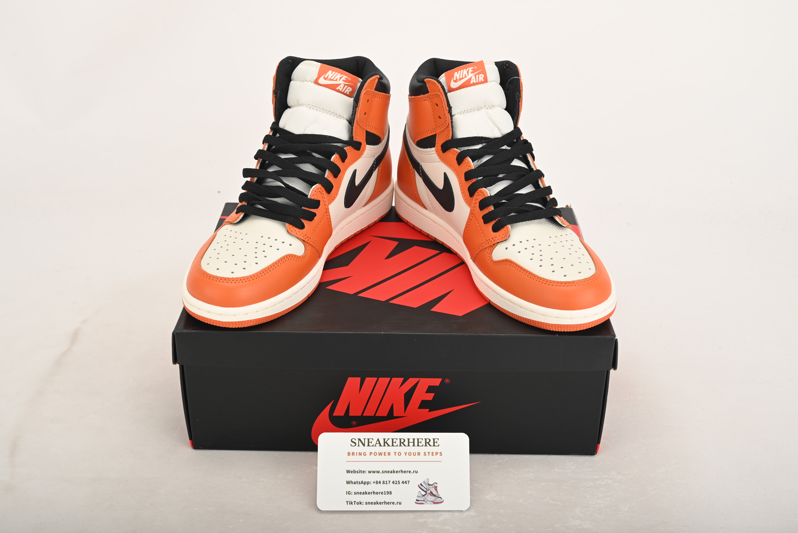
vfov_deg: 32.7
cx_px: 399
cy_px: 266
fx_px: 909
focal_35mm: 41
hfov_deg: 47.4
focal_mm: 41
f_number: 11
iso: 100
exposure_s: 1/200
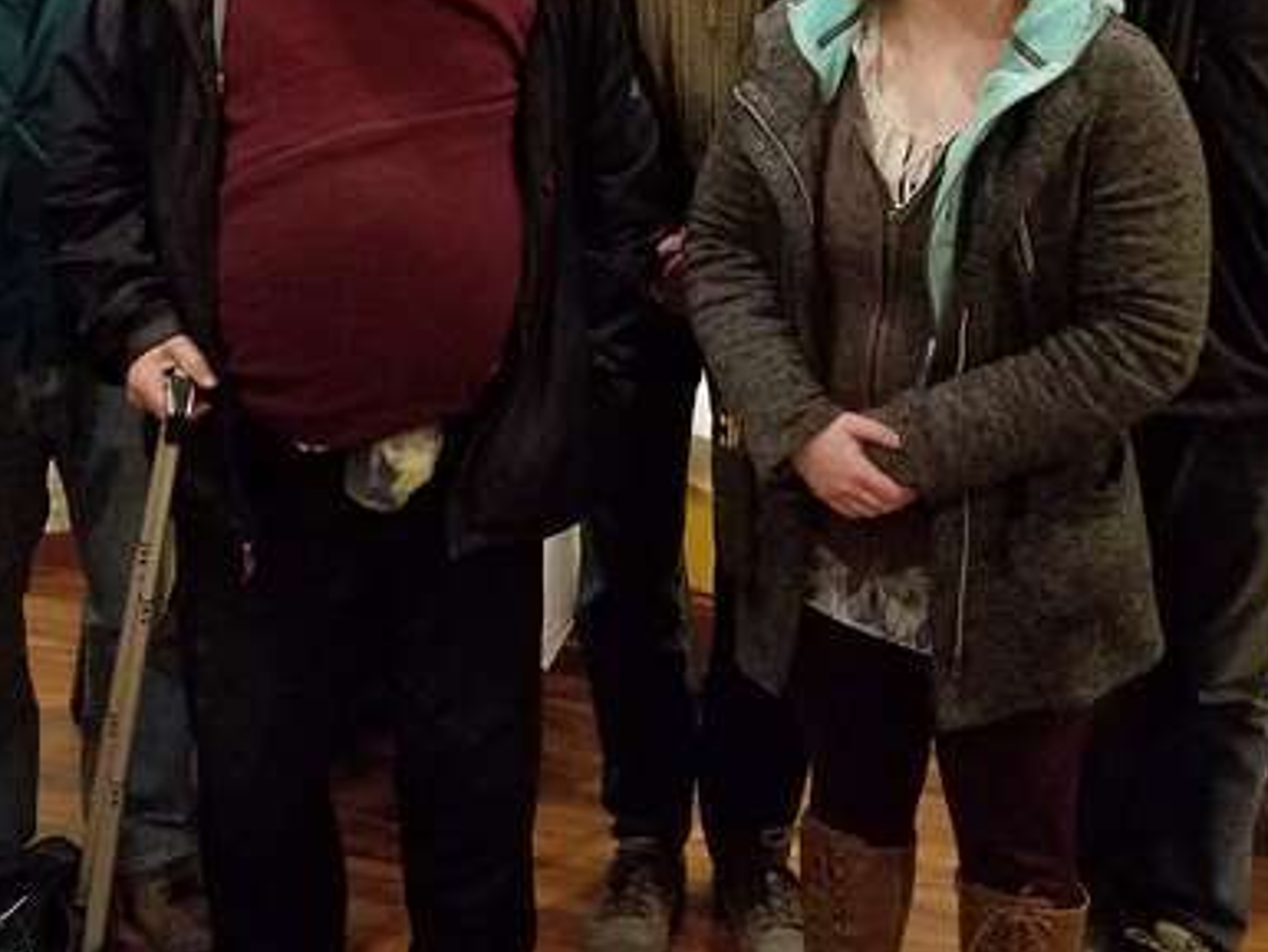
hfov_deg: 35.4
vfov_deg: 26.0
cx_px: 514
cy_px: 53
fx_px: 1979
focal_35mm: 54
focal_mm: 4.2
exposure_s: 1/10
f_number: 1.7
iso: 640
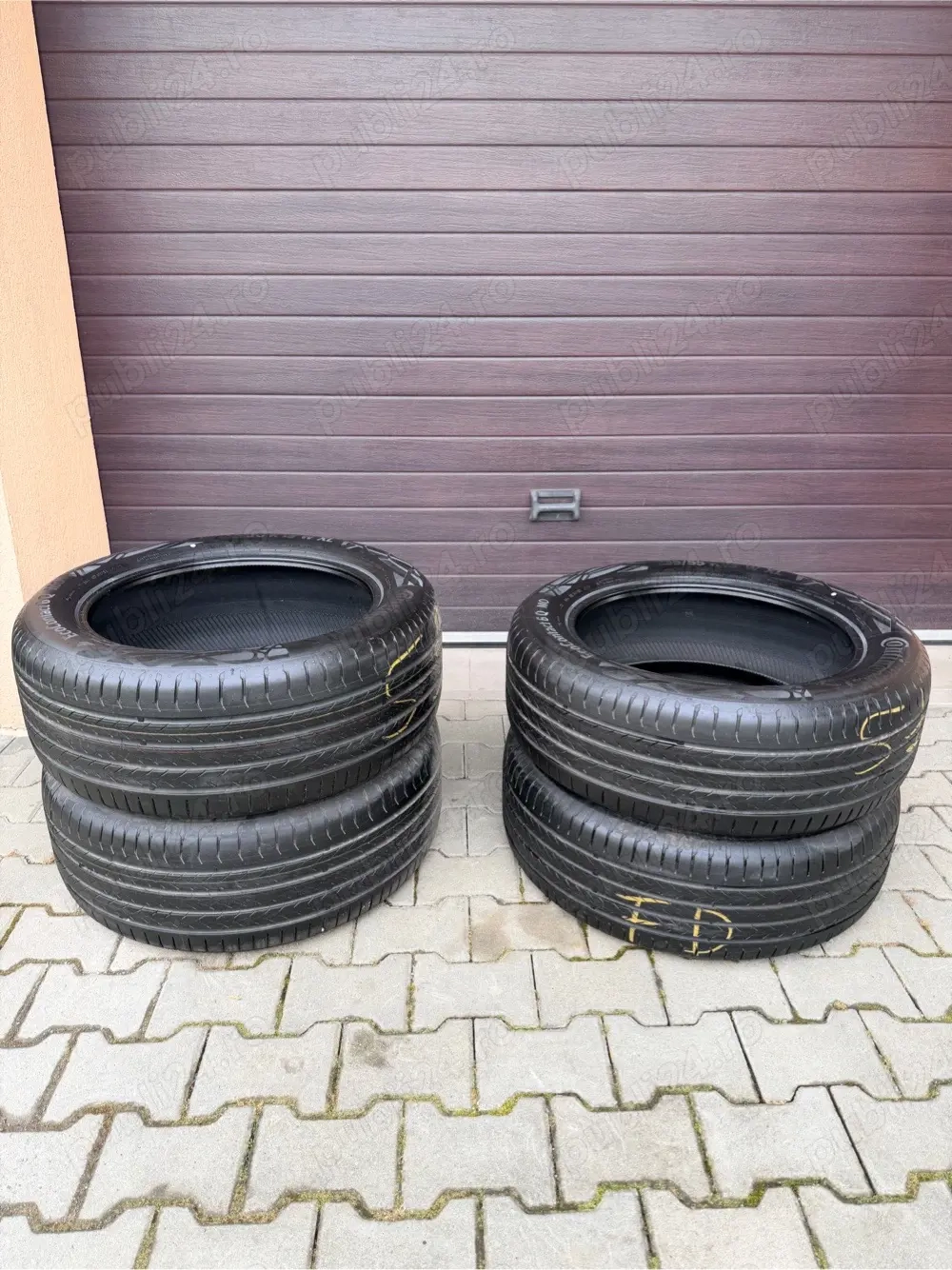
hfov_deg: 56.8
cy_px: 635
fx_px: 880
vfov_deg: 71.6
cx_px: 476
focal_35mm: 24
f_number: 1.78
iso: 64
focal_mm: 6.76
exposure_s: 1/266
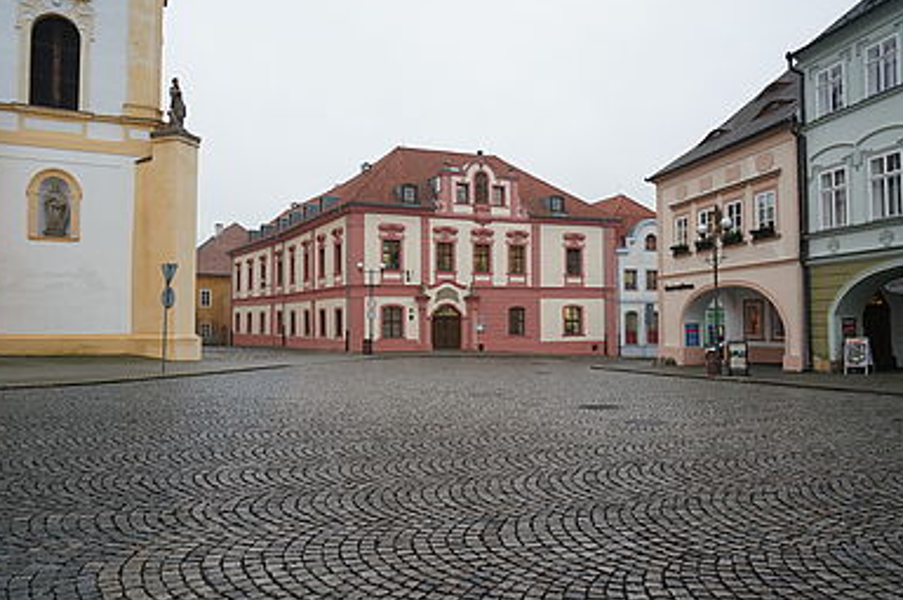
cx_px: 440
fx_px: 626
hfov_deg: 71.6
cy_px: 299
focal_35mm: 25
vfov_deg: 51.2
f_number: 5.6
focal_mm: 16
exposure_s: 1/125
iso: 800
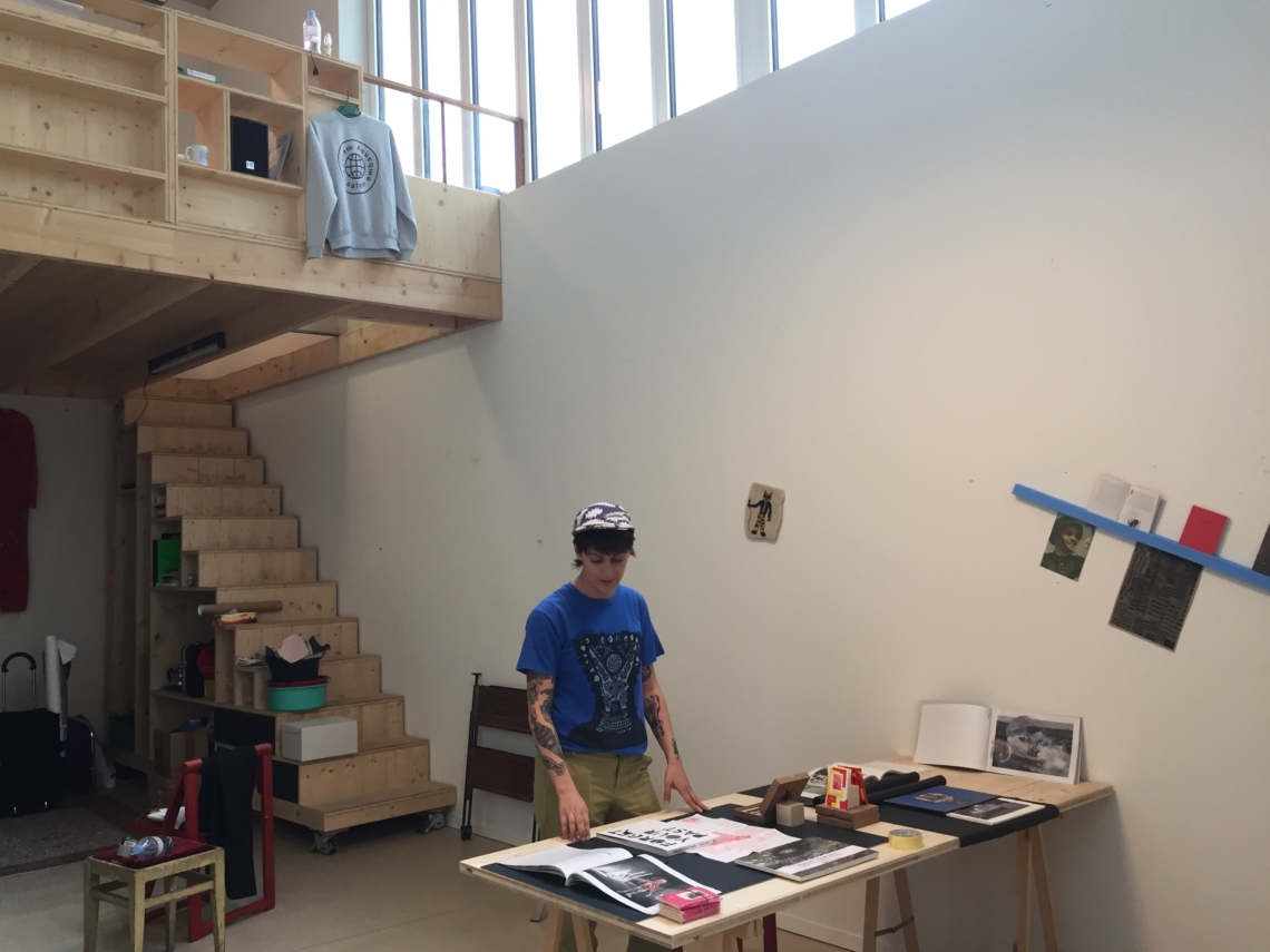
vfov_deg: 48.2
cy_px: 476
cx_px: 635
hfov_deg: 61.7
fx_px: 1064
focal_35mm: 29
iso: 40
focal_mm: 4.15
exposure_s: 1/33
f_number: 2.2
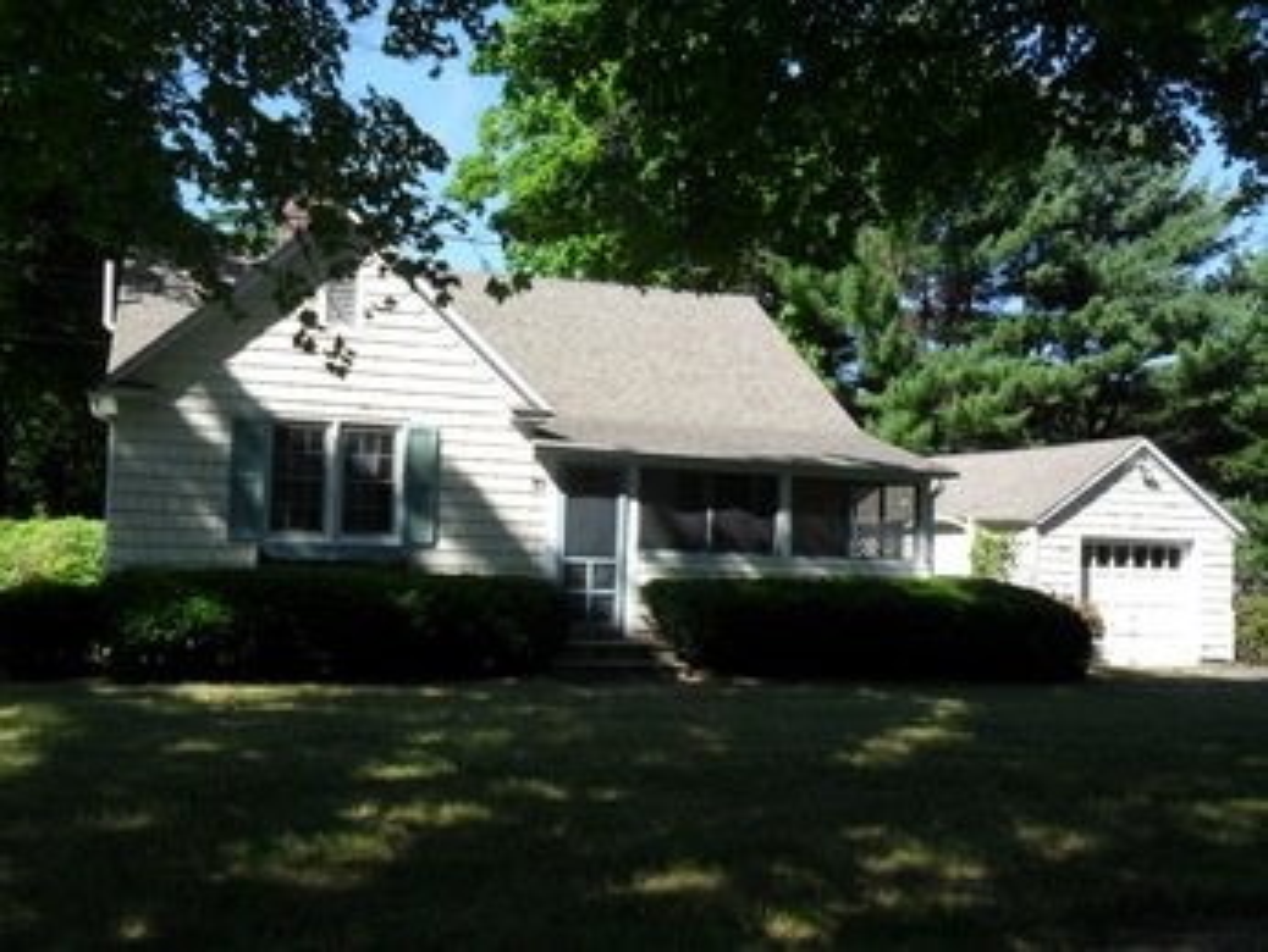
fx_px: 1356
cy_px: 476
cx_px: 634
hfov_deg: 50.1
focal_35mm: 37
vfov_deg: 38.7
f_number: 4
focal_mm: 6.6
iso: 100
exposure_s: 1/500
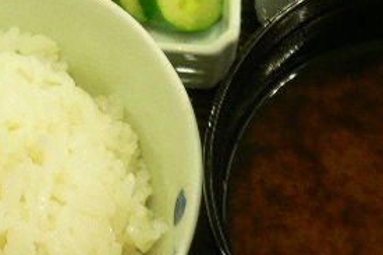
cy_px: 144
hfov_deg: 23.7
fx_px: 914
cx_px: 182
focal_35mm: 86
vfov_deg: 15.9
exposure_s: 1/15
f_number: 2.8
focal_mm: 5.8
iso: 200
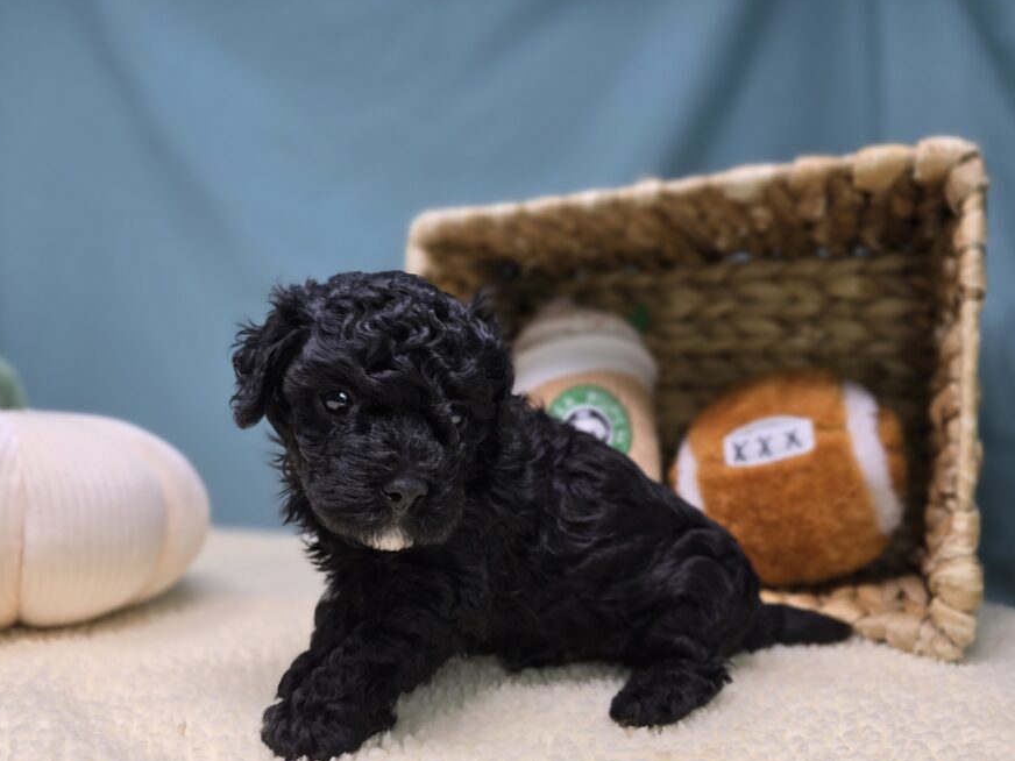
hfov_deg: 65.2
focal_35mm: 27
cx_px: 466
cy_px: 442
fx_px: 792
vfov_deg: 51.1
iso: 40
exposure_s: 1/65.6
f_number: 1.7
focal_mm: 6.3
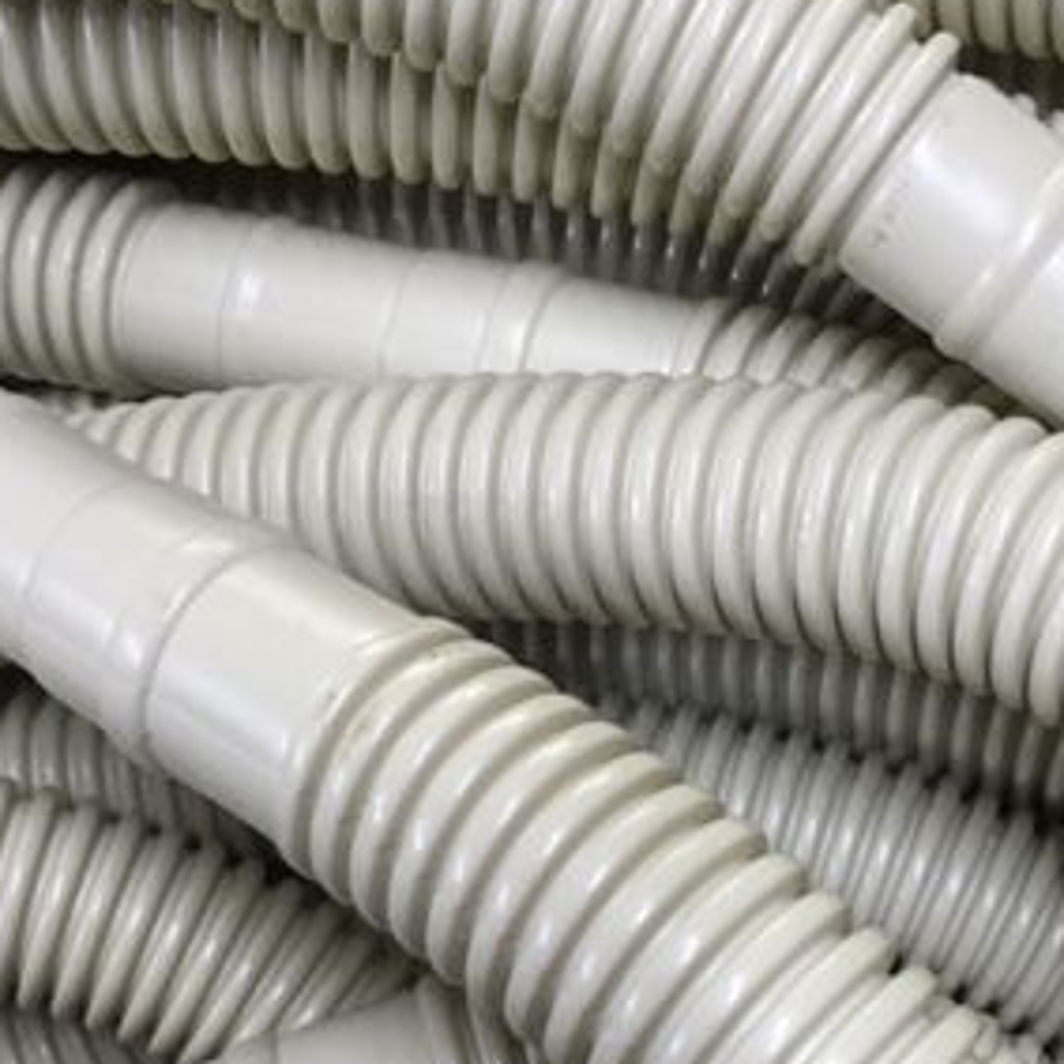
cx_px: 673
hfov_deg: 29.4
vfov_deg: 29.4
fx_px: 2017
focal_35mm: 58
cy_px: 669
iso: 200
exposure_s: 1/33
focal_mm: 4.15
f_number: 2.2
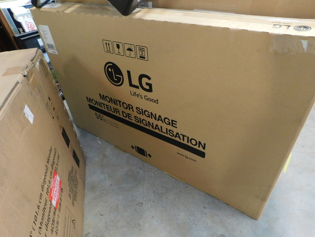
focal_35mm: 23
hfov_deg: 73.9
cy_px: 118
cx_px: 158
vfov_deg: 58.9
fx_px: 209
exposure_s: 1/15
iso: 400
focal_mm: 4
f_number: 3
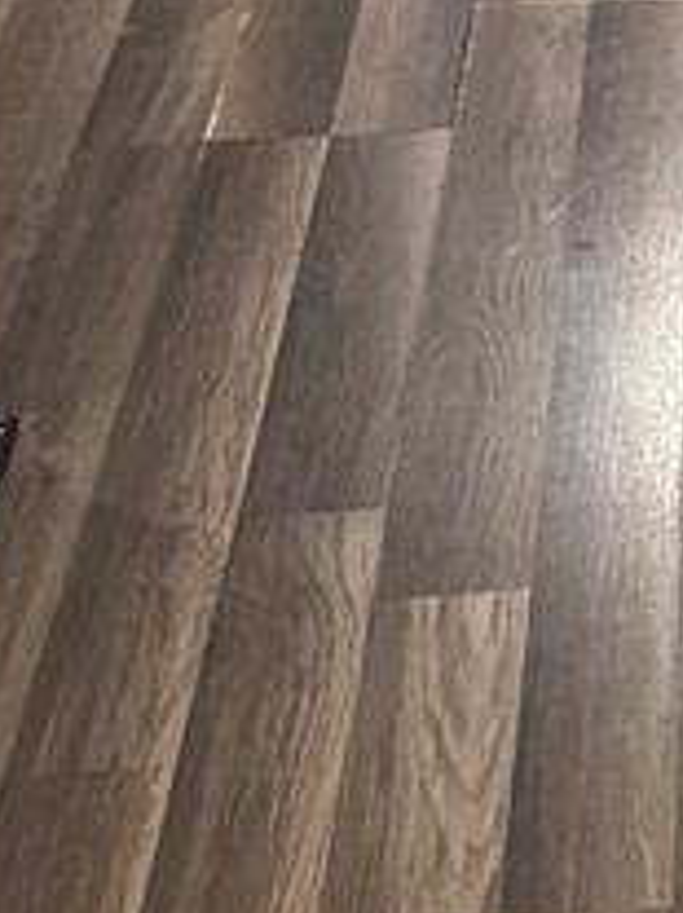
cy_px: -904
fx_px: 3661
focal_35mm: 139
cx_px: 1652
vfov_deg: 12.5
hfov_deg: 9.5
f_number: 1.78
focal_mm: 6.76
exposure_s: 1/60
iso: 250
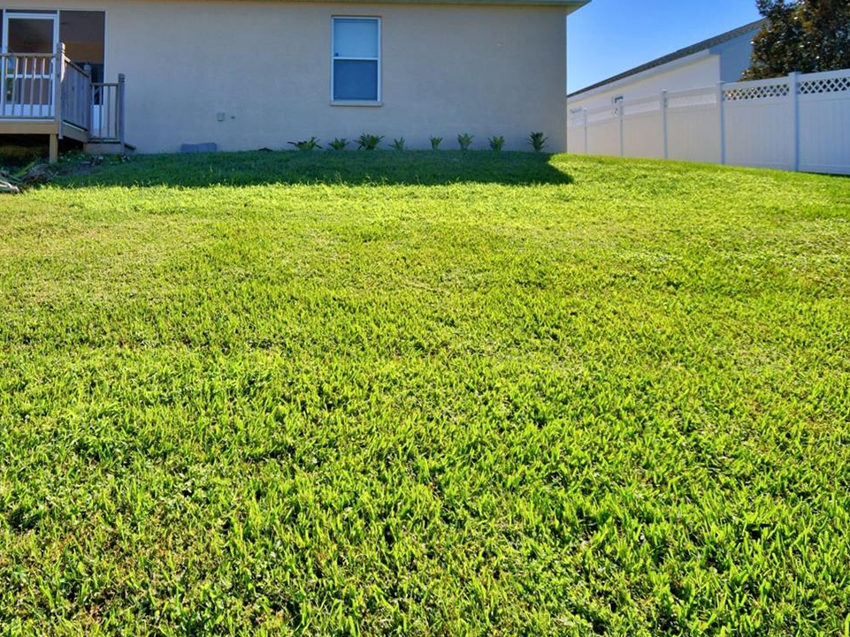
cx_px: 279
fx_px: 589
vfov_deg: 54.9
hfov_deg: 69.4
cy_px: 184
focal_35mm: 24
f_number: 4.5
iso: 100
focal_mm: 10
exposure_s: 1/1250
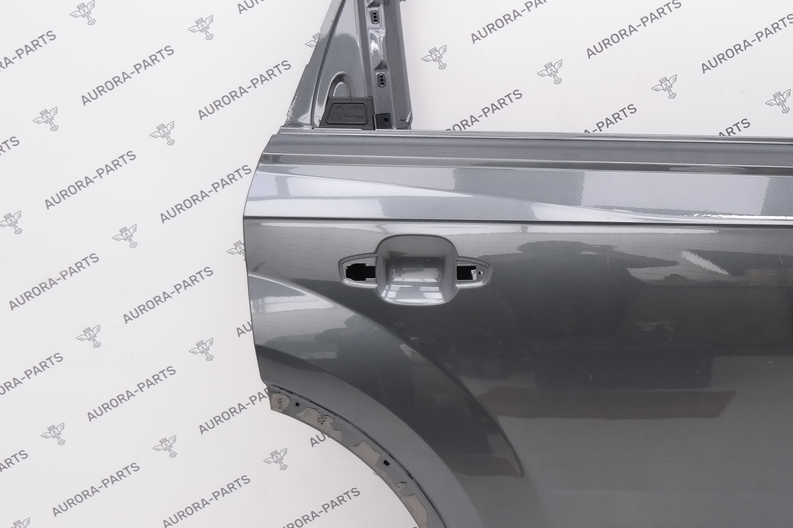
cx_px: 667
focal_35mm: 92
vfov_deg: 14.9
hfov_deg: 21.8
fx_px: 2026
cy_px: 262
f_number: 4
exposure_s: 1/60
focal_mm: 27
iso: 200
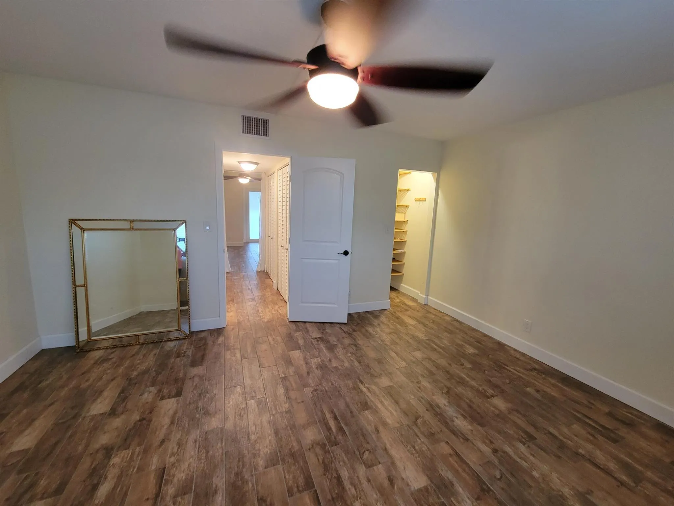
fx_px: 253
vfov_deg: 89.9
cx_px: 337
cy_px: 253
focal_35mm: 13
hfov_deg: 106.2
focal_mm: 2.2
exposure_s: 1/30
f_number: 2.2
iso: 320
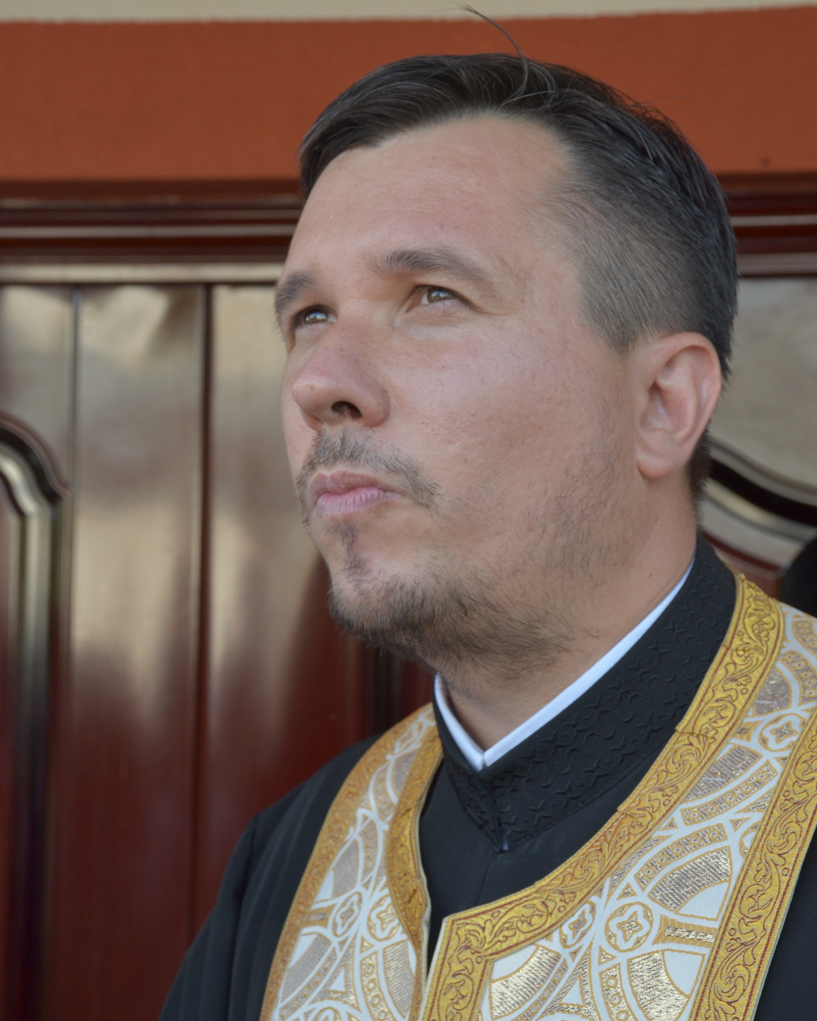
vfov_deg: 21.5
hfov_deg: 17.3
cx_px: 390
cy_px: 560
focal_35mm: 89
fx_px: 2690
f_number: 9
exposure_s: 1/200
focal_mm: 50
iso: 640
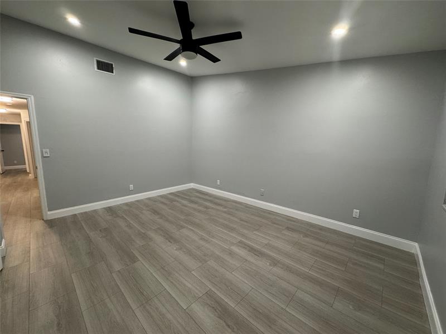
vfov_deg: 85.7
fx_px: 180
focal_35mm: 14
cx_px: 223
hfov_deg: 102.1
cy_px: 167
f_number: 2.2
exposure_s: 1/60
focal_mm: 2.22
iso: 200
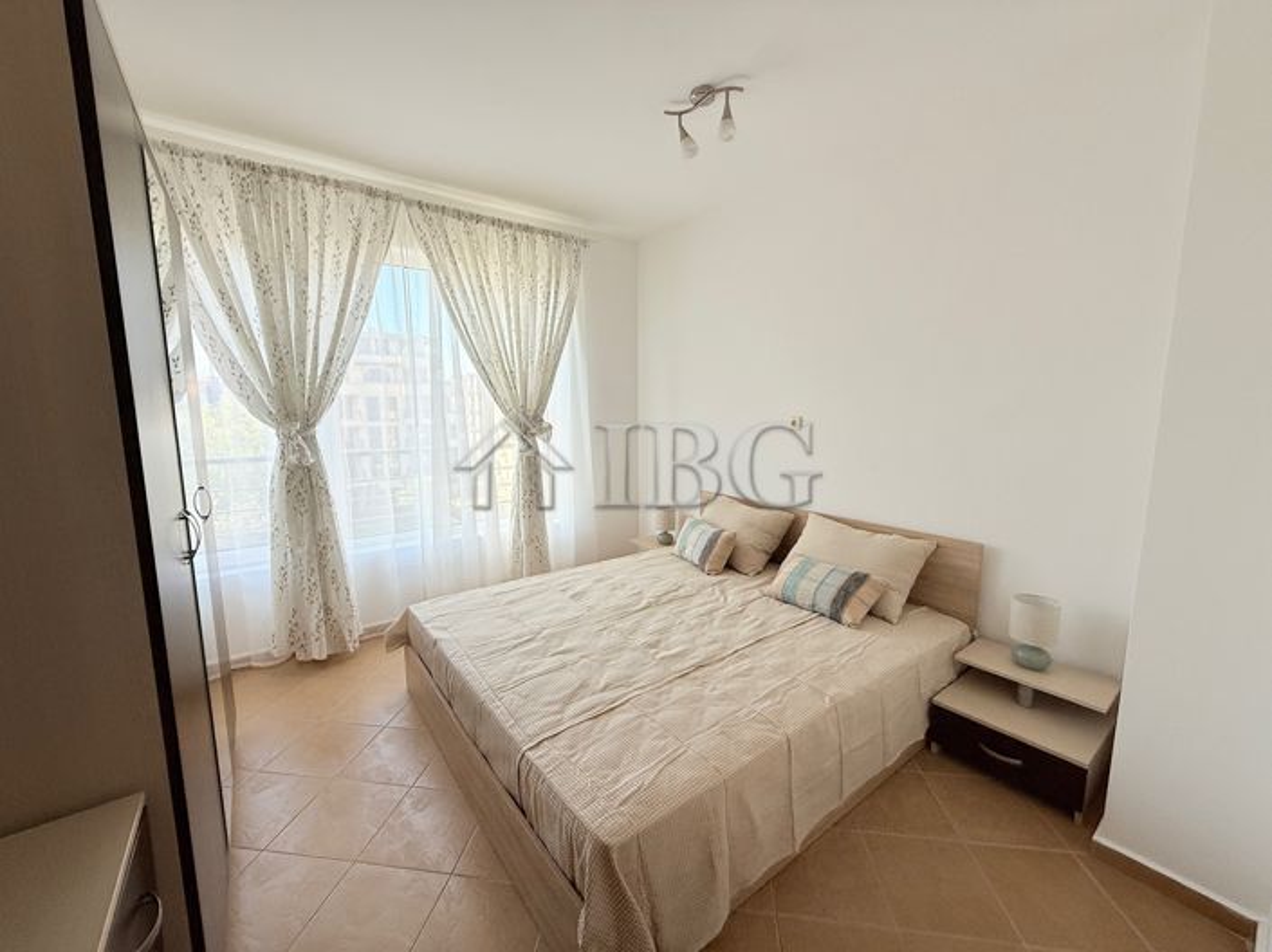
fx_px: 514
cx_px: 636
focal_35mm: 14
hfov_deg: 102.1
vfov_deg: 85.6
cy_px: 476
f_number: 2.2
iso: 64
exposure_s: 1/209
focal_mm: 2.22
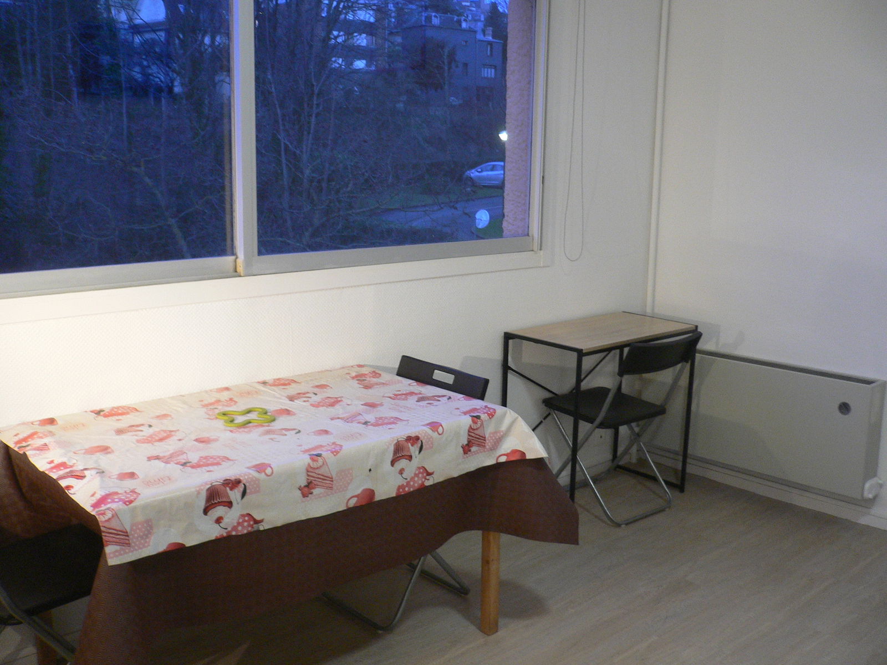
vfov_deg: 40.7
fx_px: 897
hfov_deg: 52.6
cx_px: 444
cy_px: 332
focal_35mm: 35
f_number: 2.8
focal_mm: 5.8
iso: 200
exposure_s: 1/15
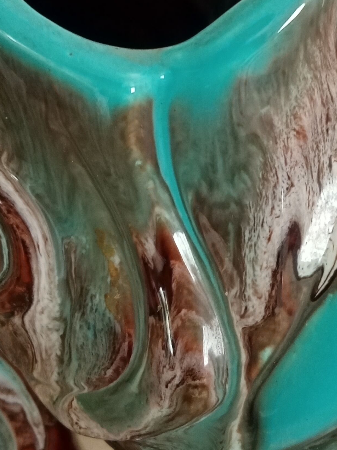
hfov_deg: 22.0
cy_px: 152
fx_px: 857
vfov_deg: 29.2
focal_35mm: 66
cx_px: 255
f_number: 1.8
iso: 629
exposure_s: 1/25
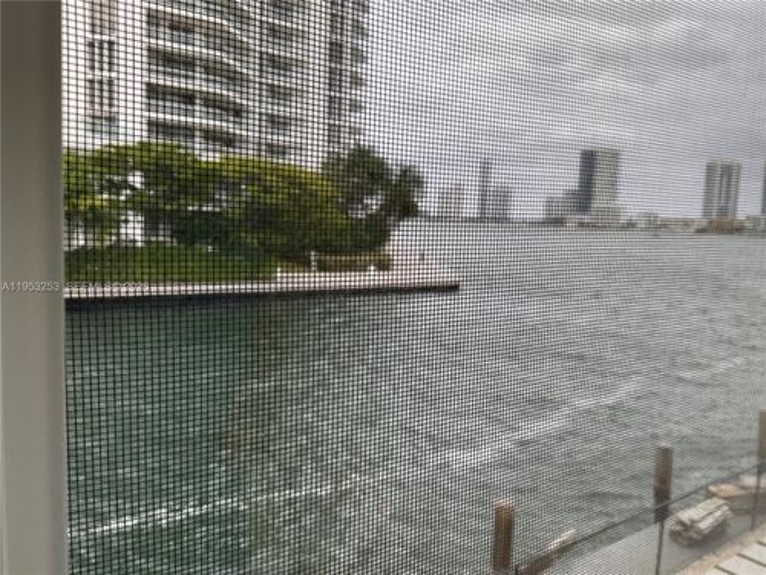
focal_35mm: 29
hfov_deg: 61.7
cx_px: 383
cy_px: 288
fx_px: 642
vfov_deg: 48.2
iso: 20
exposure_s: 1/120
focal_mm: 3
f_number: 1.8
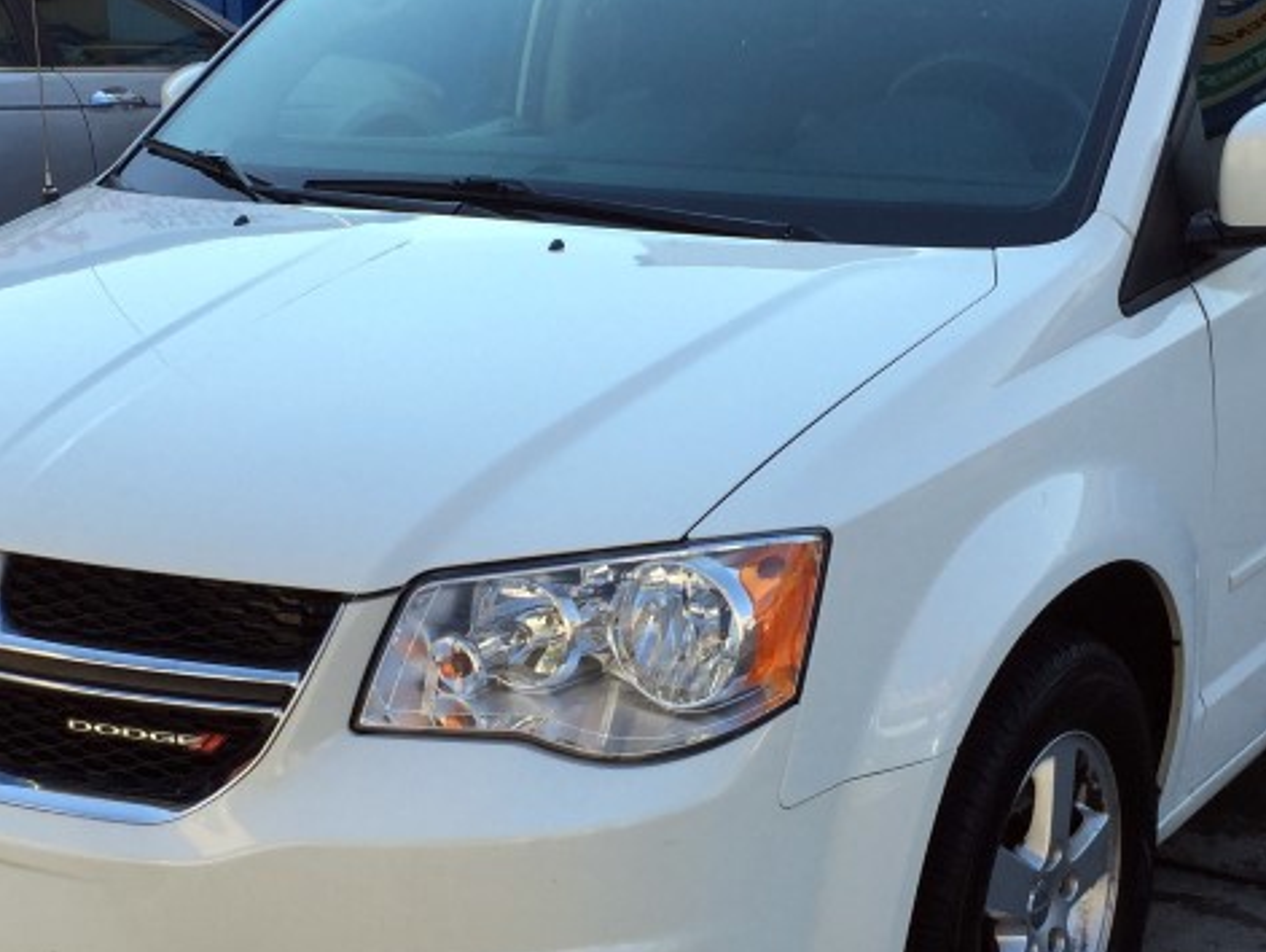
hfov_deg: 30.7
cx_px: 642
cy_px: 492
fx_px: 2306
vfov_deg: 23.3
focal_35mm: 63
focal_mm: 4.15
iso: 32
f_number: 2.2
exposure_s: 1/706
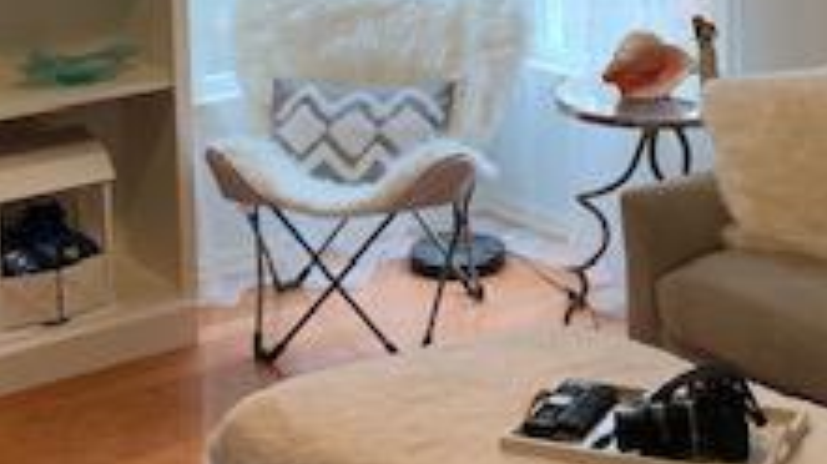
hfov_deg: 25.9
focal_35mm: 82
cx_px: 475
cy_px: -41
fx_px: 1797
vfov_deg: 14.4
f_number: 1.8
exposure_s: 1/60
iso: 200
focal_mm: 4.25
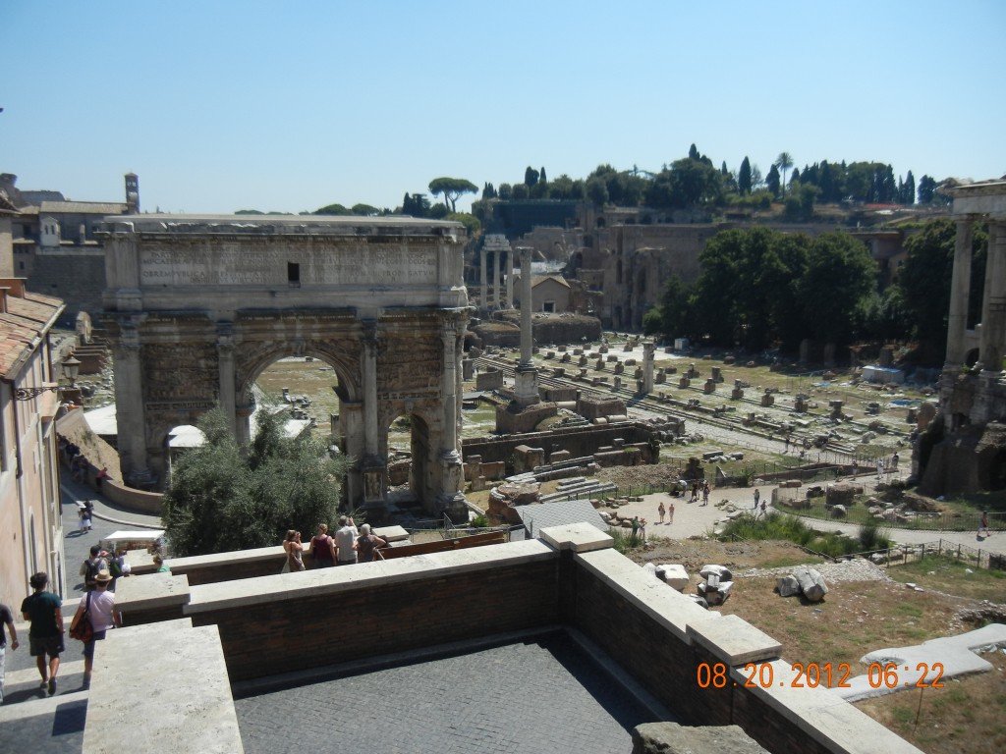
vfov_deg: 46.8
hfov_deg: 60.0
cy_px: 377
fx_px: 872
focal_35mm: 30
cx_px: 503
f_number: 7
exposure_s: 1/430
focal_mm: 5.4
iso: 160
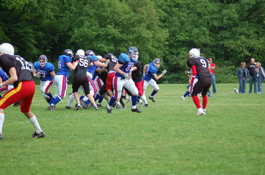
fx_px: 1102
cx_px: 132
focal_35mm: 150
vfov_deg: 9.1
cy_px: 88
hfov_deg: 13.7
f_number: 4.2
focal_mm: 100
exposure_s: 1/1000
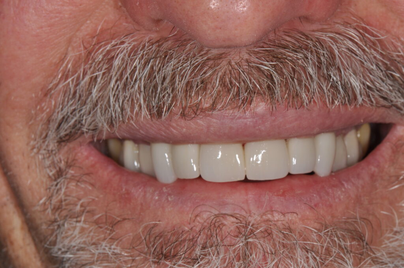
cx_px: 202
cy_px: 134
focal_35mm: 128
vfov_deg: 10.7
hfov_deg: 16.1
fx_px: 1429
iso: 200
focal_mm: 85
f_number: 25
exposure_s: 1/60
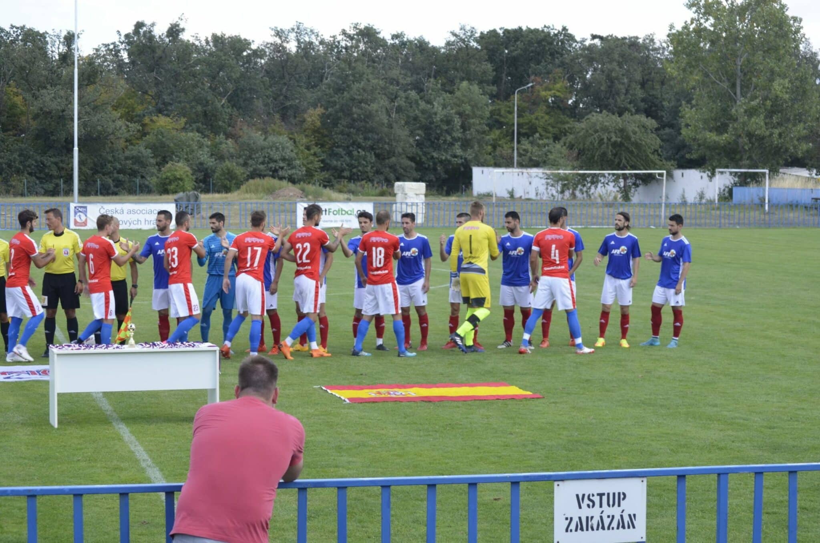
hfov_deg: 24.7
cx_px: 410
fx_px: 1875
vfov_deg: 16.5
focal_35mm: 82
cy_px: 272
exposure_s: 1/200
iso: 200
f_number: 7.1
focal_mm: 55
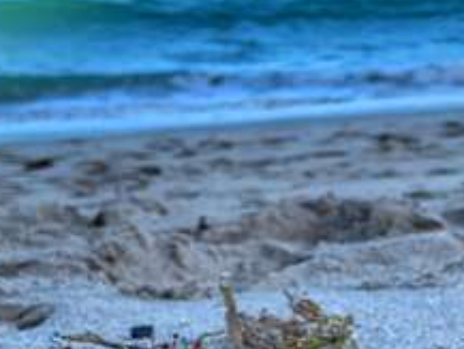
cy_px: 345
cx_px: 344
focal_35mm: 96
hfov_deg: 20.3
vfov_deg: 15.2
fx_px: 1288
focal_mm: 4.25
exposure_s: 1/631
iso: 25
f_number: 1.8
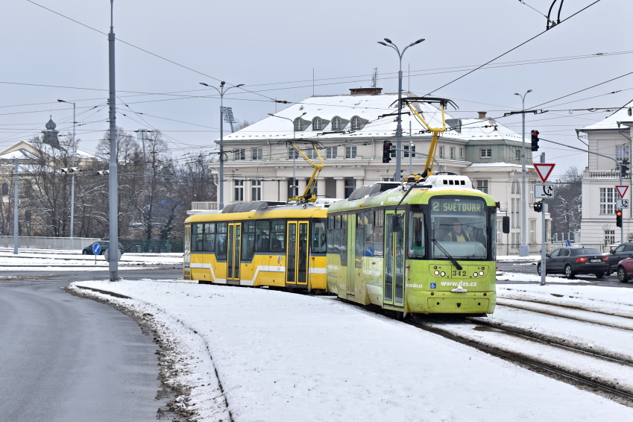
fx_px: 1336
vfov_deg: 17.9
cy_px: 182
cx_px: 338
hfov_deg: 26.6
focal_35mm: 76
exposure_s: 1/400
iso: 320
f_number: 7.1
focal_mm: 42
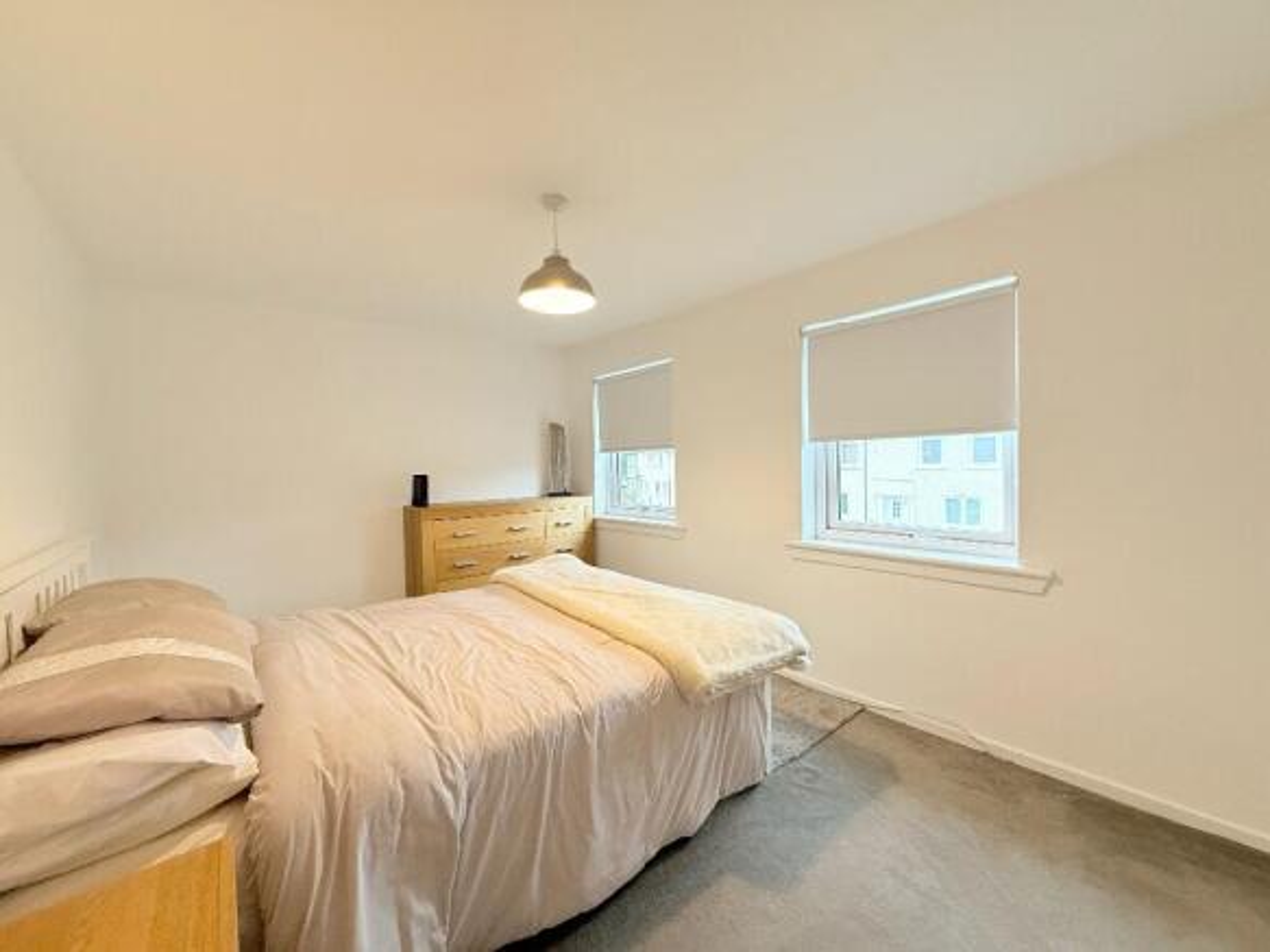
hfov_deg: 102.1
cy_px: 476
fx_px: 514
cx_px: 635
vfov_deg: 85.7
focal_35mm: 14
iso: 160
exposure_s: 1/100
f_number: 2.2
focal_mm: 2.22
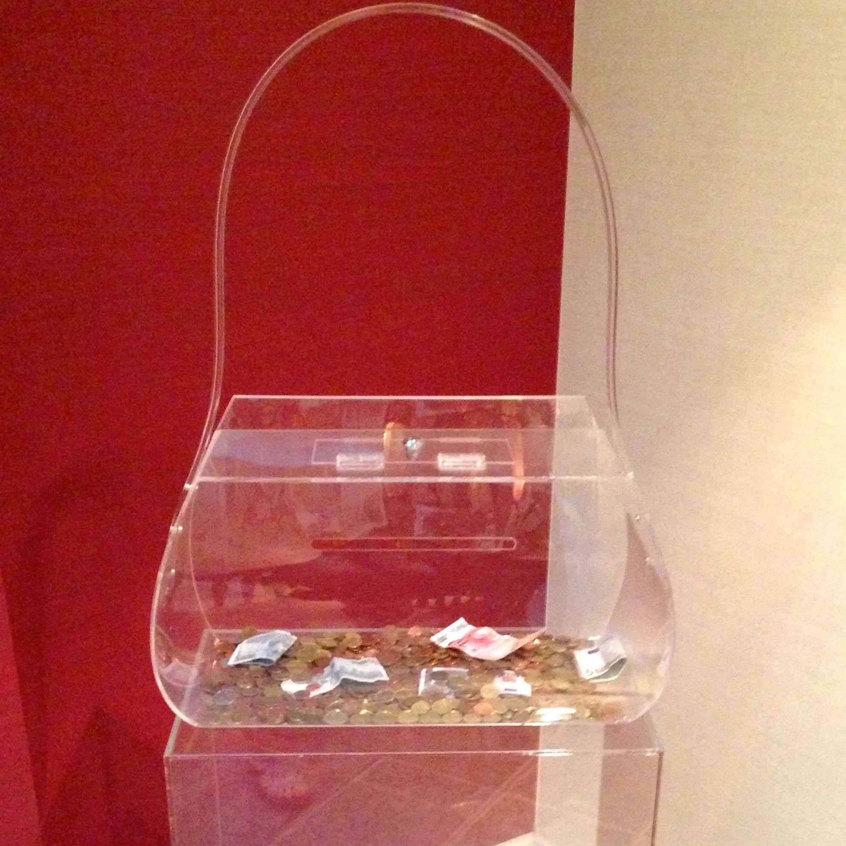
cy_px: 638
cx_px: 427
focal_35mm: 48
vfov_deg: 34.6
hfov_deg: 35.4
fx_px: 1327
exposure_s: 1/15
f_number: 2.4
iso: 640
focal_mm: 4.13
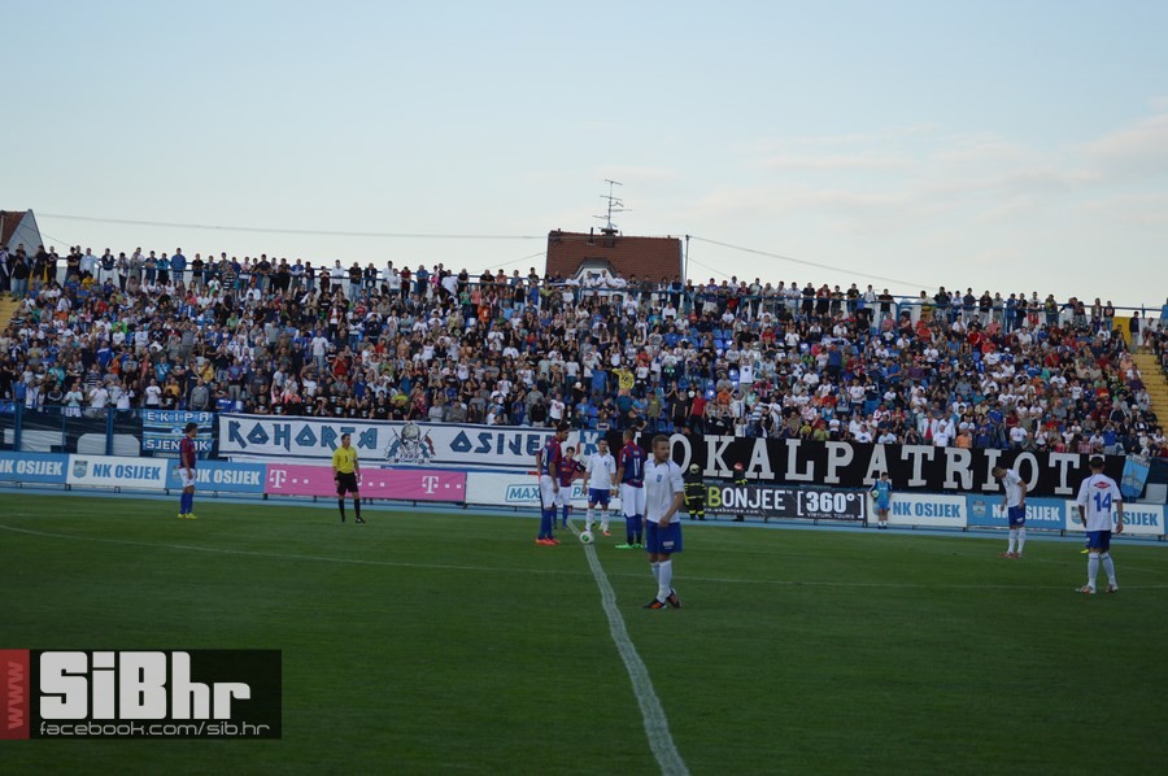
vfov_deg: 16.5
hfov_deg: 24.6
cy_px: 388
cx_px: 584
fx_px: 2674
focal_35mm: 82
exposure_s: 1/500
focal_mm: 55
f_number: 5
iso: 400
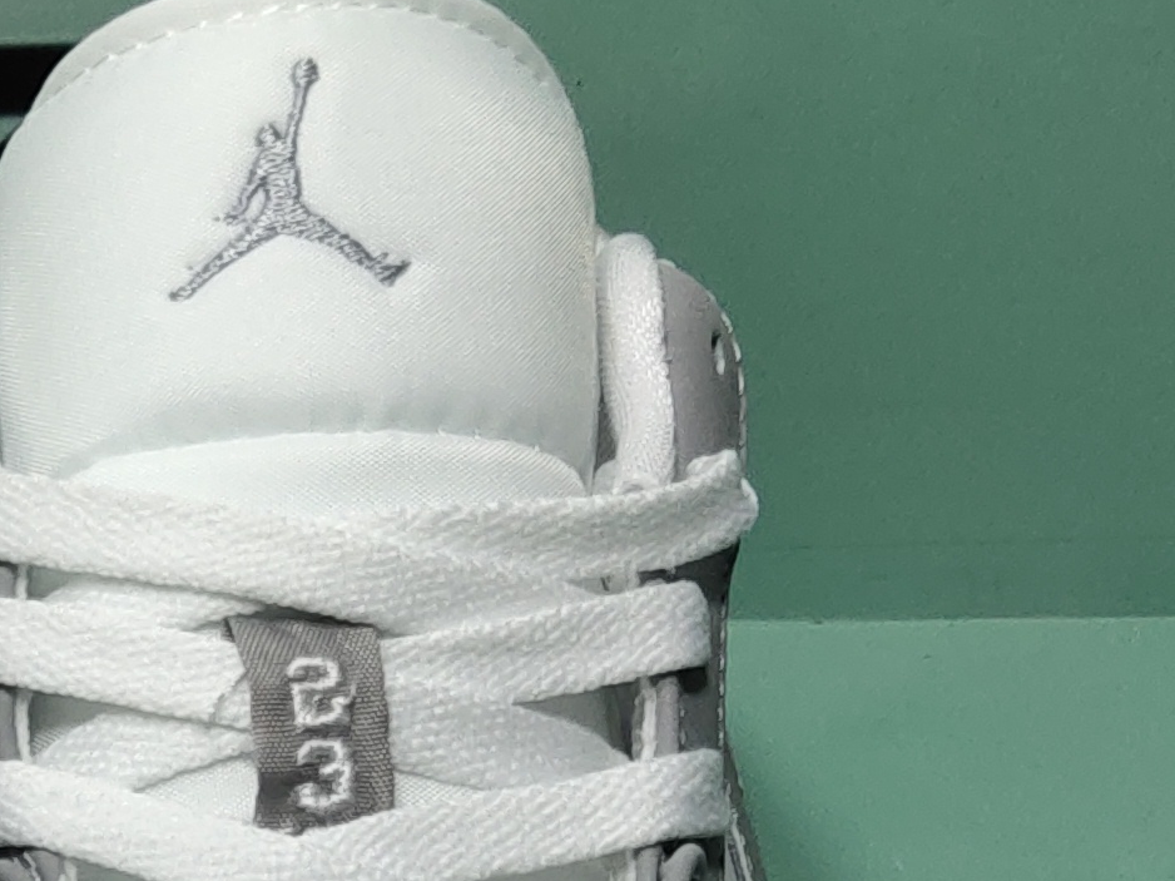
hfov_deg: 14.7
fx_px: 4378
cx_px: -308
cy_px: 1247
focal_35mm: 129
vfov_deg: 11.1
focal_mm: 4.35
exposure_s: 1/100
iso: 57
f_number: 1.79
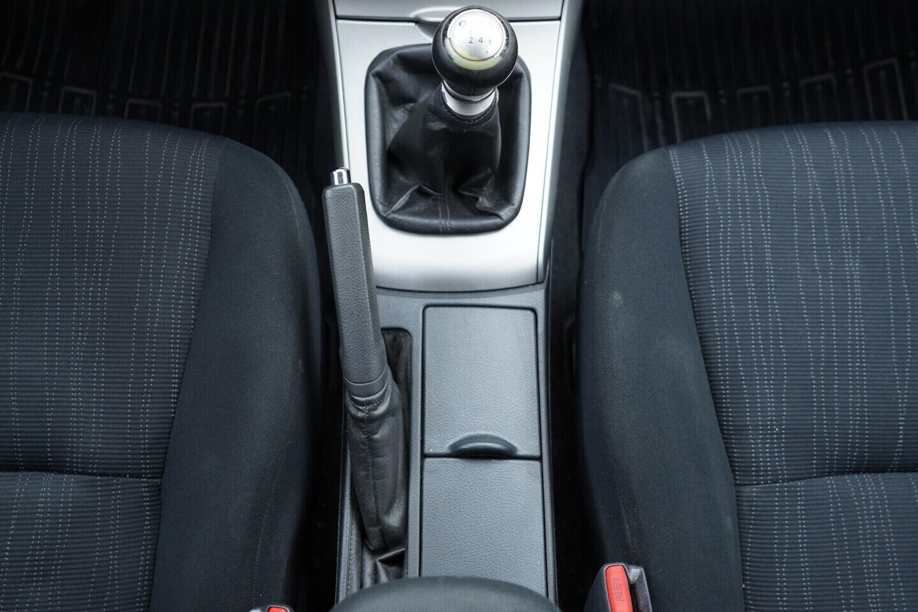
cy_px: 306
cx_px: 459
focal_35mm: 36
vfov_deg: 36.9
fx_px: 918
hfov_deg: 53.1
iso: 320
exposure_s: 1/40
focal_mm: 24
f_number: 2.8
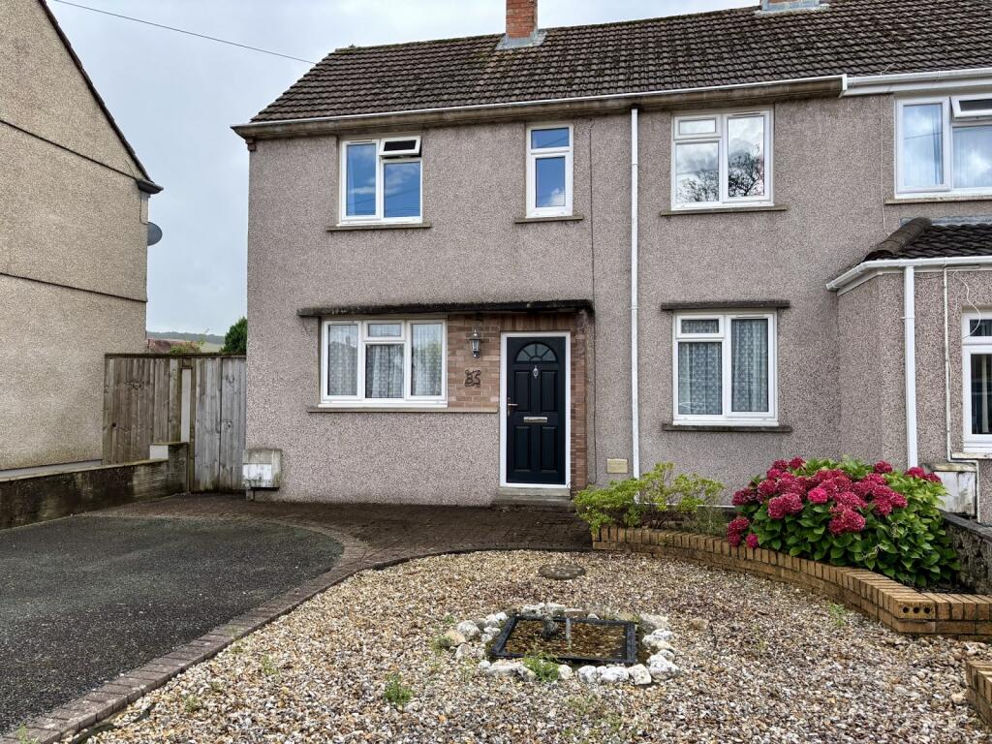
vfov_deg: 53.1
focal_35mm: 26
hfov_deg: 67.3
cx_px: 496
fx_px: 745
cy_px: 372
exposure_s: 1/1007
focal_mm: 5.96
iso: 50
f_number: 1.6
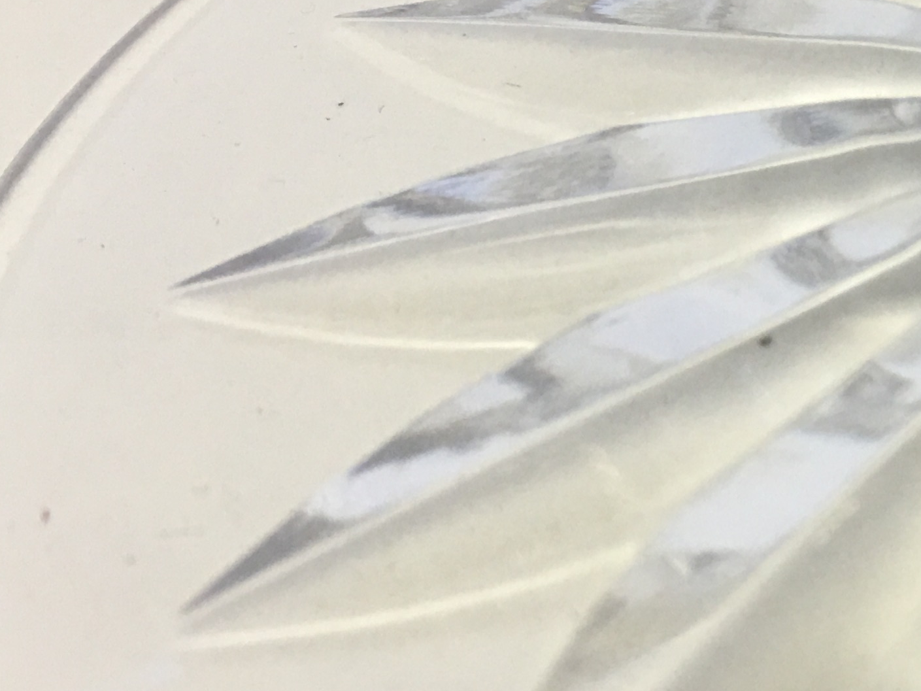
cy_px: 373
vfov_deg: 17.8
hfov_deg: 21.8
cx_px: 1114
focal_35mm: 83
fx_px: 2209
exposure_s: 1/30
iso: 40
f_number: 2.2
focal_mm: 4.15
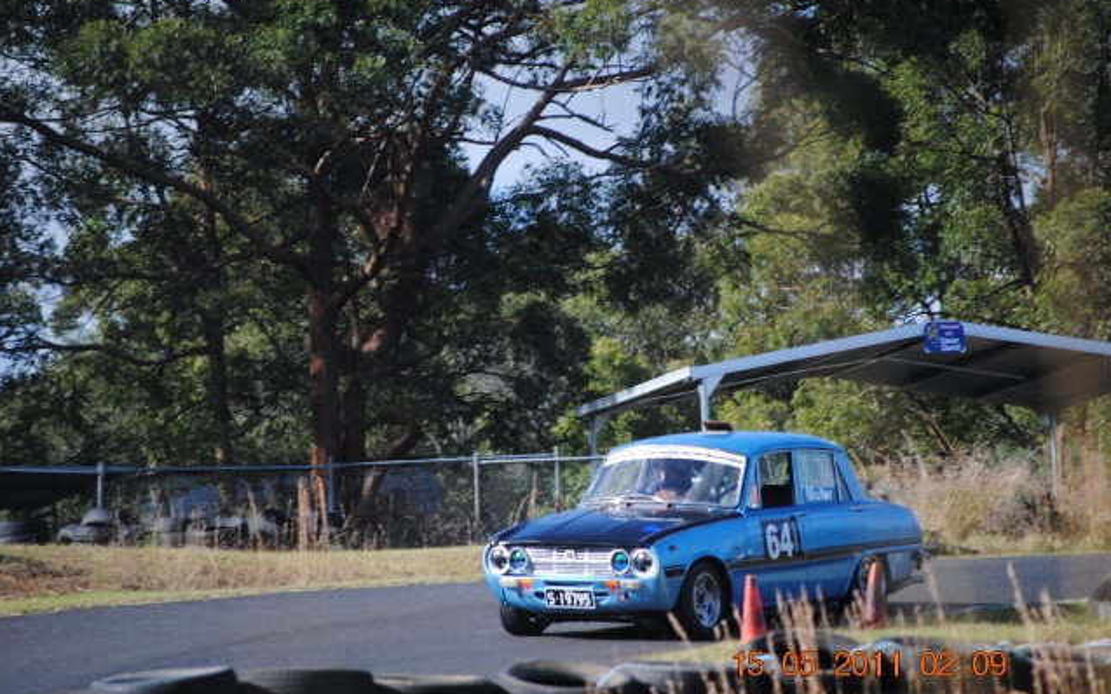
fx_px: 8840
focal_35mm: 292
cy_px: 347
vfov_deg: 4.5
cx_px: 555
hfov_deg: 7.2
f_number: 5.6
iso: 250
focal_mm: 190
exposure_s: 1/500
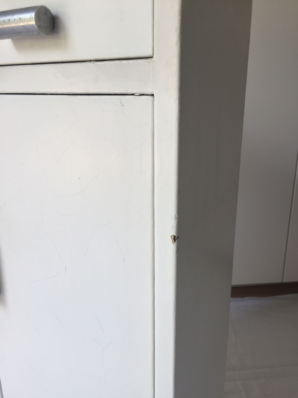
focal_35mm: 29
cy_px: 199
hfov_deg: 48.2
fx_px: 333
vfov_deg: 61.7
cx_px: 149
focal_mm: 4.15
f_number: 2.2
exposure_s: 1/100
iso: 32
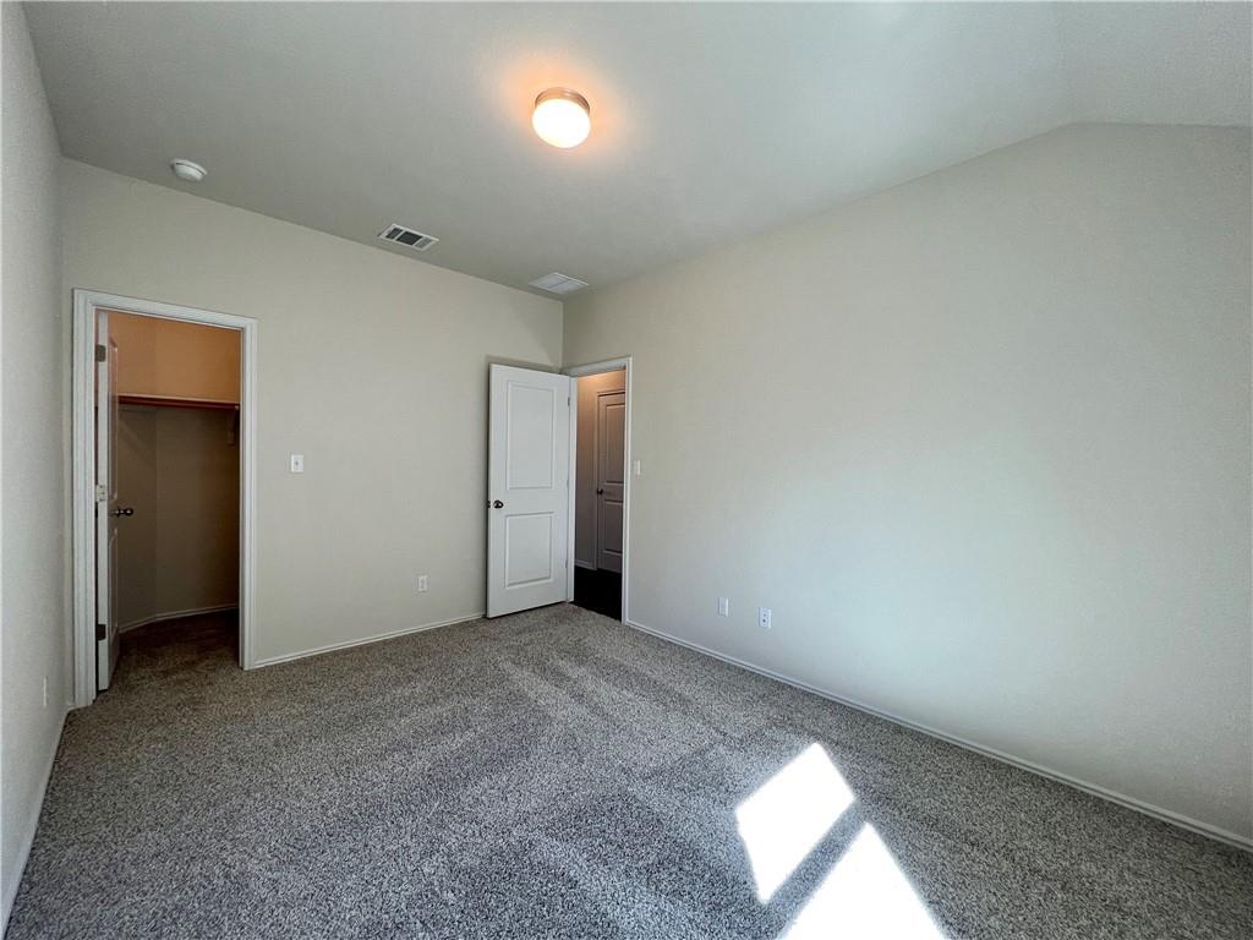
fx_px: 471
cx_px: 626
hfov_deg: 106.2
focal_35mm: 13
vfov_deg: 89.9
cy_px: 470
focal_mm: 1.57
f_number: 1.8
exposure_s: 1/120
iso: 100
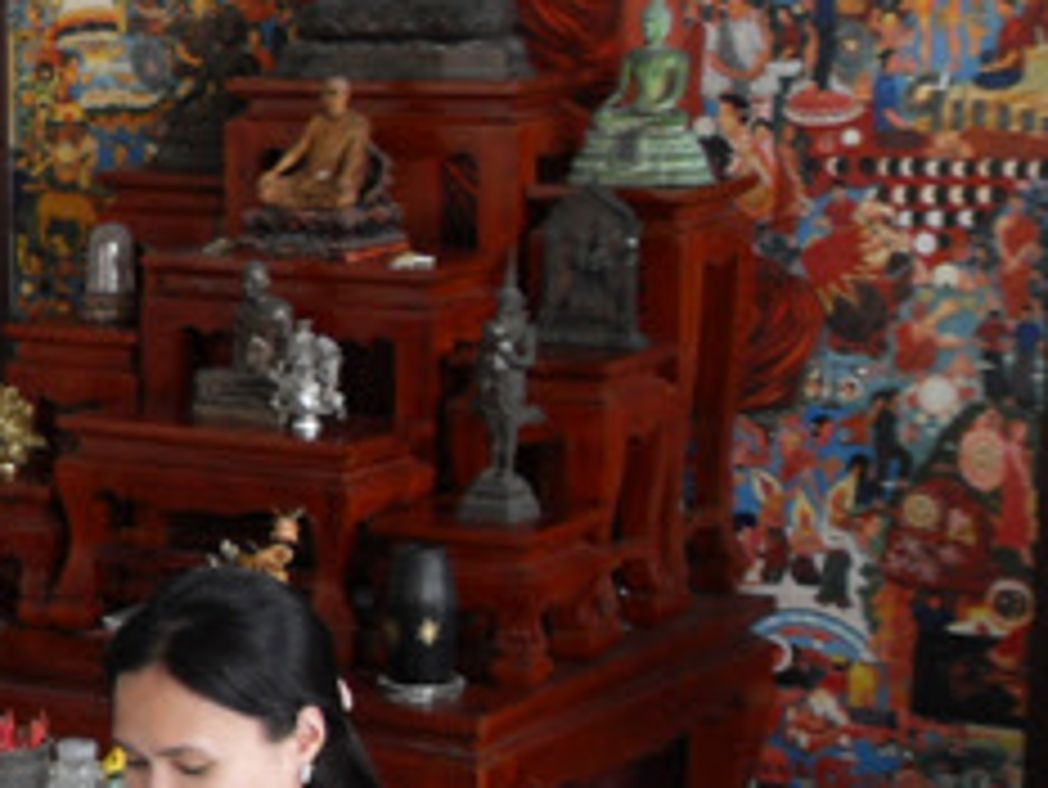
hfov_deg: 14.9
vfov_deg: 12.2
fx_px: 3635
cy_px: 793
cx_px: -670
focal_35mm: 120
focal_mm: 7.5
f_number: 3.2
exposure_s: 1/45
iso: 120
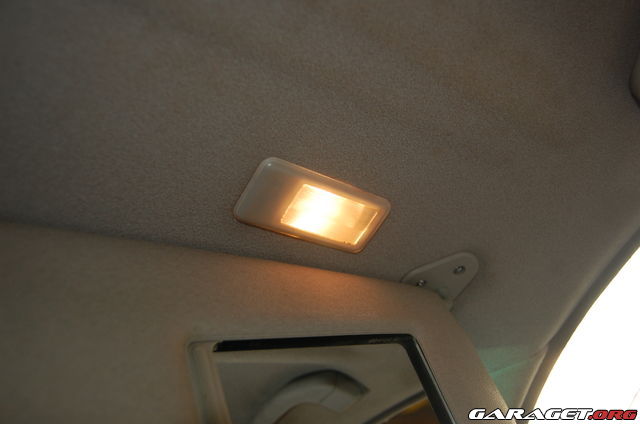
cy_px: 212
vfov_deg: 39.8
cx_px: 320
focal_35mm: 33
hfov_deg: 57.3
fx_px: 585
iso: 400
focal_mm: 22
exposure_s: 1/60
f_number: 3.8
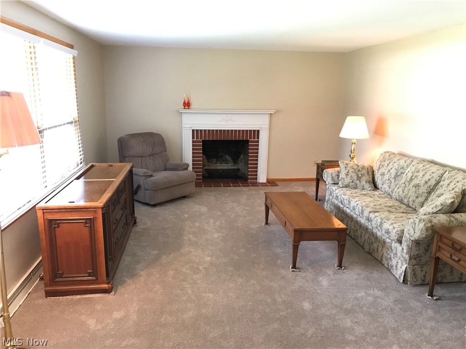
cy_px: 174
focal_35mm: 28
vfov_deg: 49.7
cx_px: 233
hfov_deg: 63.4
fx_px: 377
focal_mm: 3.99
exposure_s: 1/15
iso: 64
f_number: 1.8
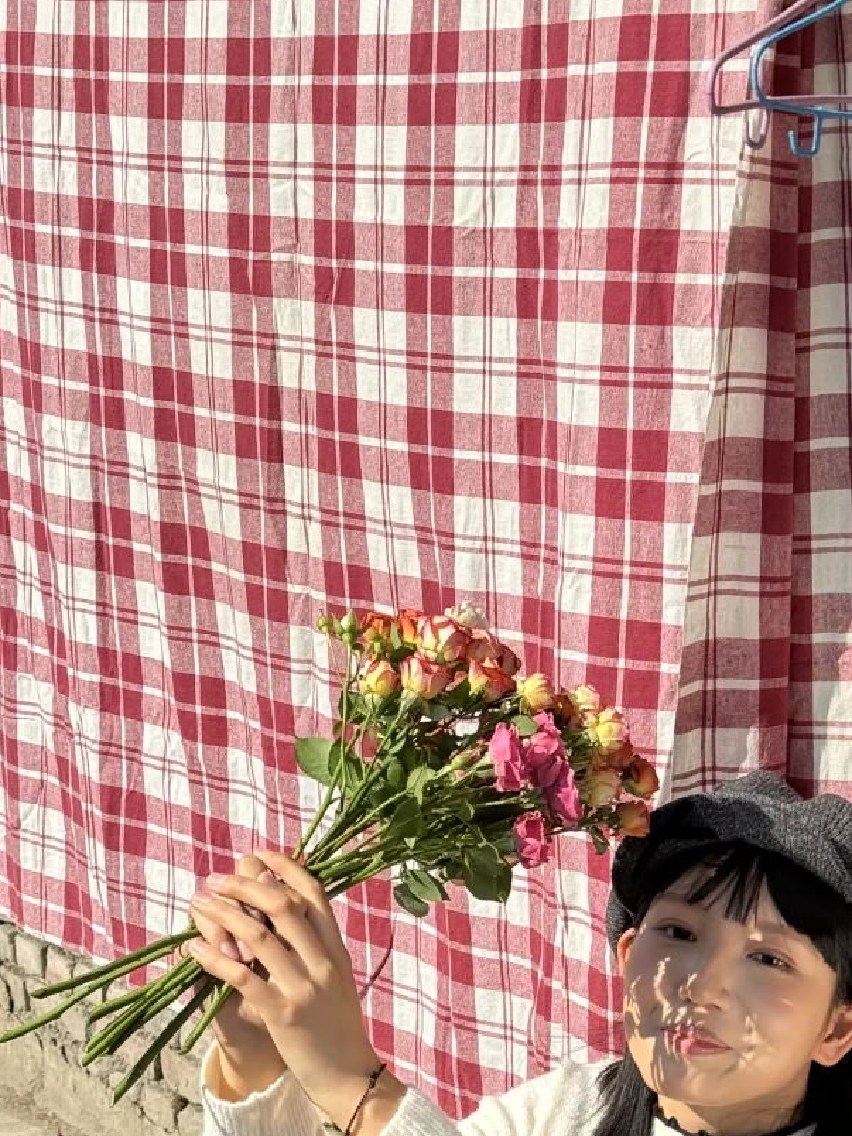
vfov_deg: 22.3
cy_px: 974
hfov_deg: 16.9
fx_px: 2822
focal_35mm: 86
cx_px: 753
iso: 64
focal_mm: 6.76
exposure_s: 1/4049
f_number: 1.78
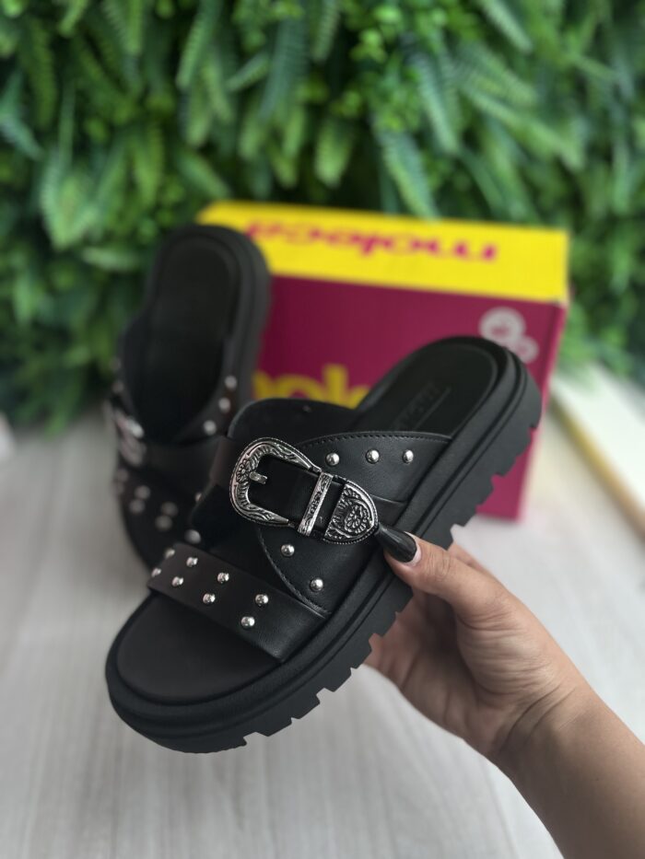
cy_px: 430
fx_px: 646
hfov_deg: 53.1
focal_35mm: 26
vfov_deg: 67.3
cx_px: 322
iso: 40
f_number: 1.5
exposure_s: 1/285
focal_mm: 5.7
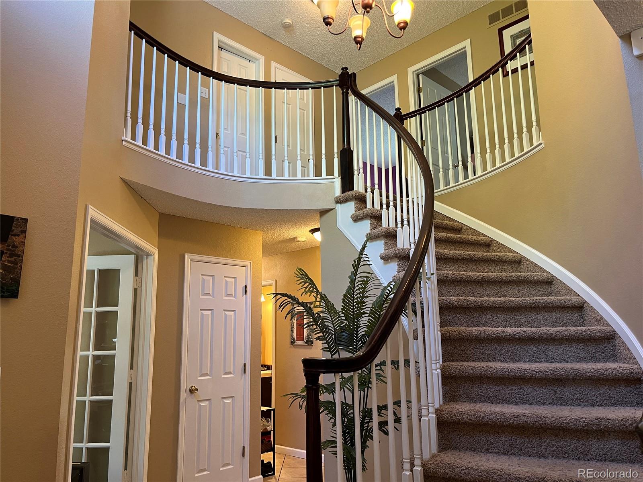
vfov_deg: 53.1
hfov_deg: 67.3
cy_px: 241
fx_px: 483
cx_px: 322
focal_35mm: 26
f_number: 1.6
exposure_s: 1/60
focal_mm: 5.1
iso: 125
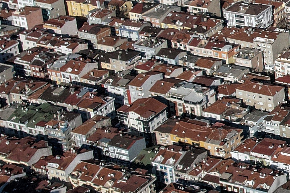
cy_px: 53
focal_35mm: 115
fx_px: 926
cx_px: 454
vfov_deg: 11.9
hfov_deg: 16.1
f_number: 2.8
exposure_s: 1/6400
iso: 200
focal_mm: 8.38
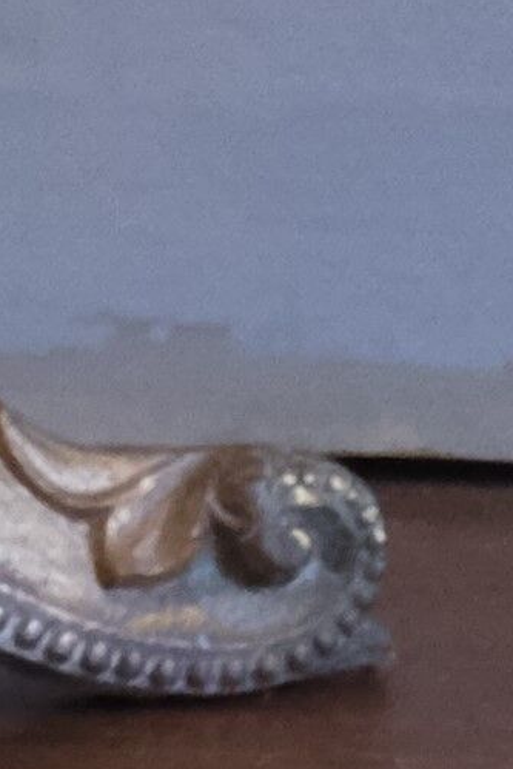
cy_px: -504
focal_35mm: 137
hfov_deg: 9.5
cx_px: -448
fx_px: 2926
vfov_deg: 13.7
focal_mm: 22.8
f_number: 4.2
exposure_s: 1/85
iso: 3200
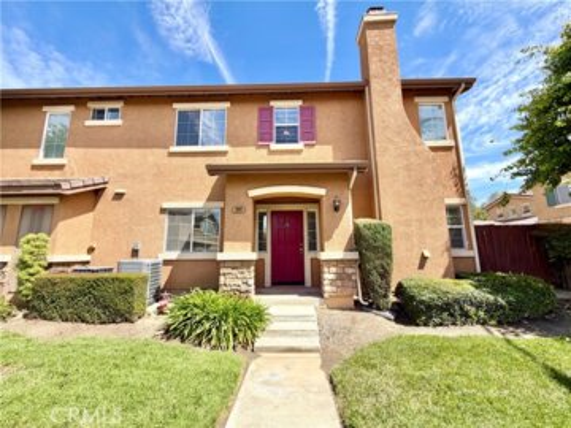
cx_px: 286
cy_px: 214
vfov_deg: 85.7
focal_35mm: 14
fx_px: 231
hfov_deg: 102.1
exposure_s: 1/770
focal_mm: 2.22
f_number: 2.2
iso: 32
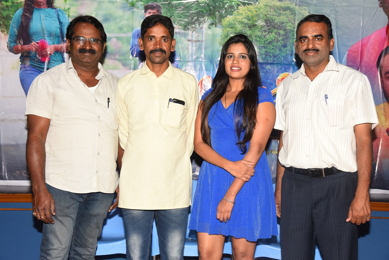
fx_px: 519
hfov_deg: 41.1
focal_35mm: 48
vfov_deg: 28.1
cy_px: 130
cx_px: 194
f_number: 7.1
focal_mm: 48
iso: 1000
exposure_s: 1/125
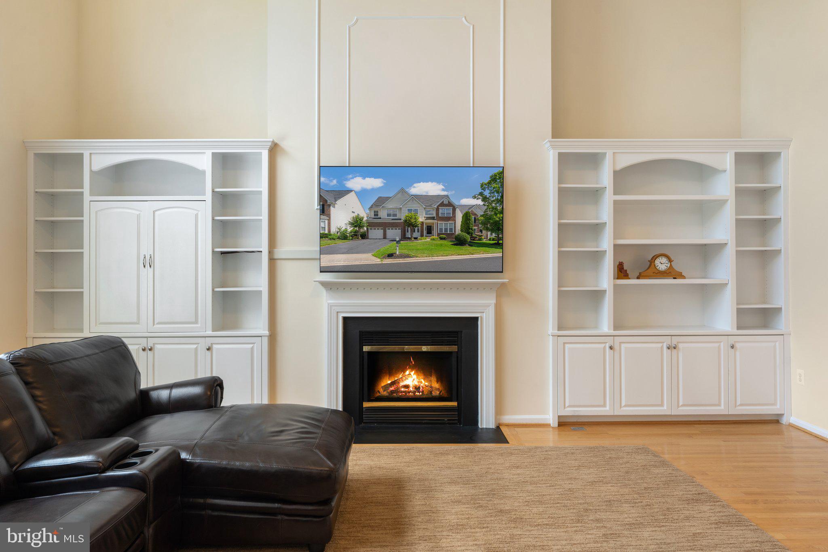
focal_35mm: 24
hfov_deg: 73.7
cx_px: 414
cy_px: 276
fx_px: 552
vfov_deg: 53.1
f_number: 8
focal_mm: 24
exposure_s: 1/15
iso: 500
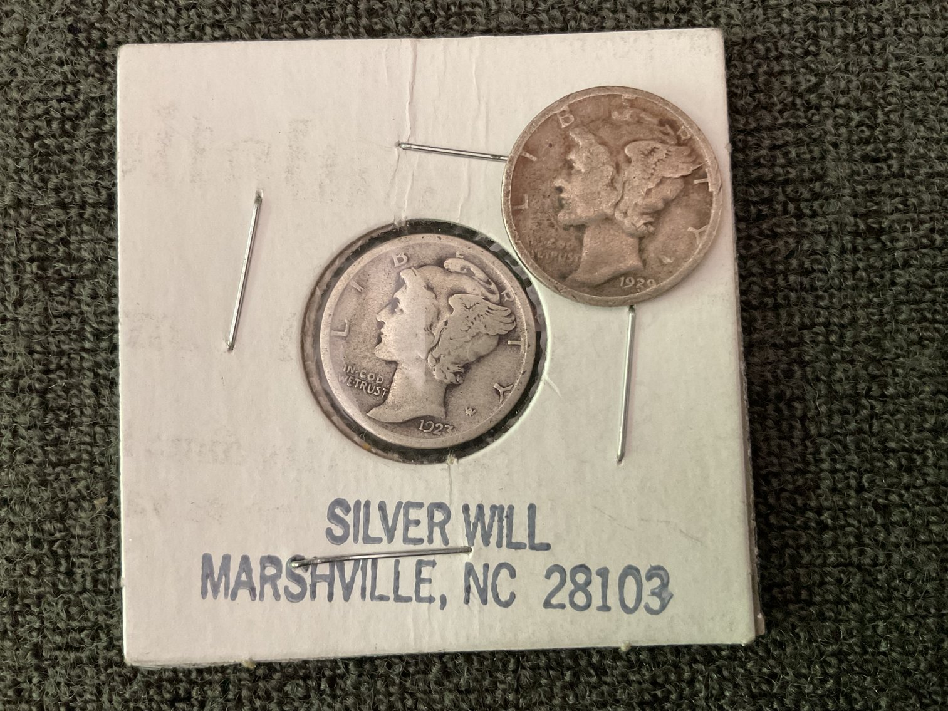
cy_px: 356
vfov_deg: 48.2
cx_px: 474
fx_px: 794
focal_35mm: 29
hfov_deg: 61.7
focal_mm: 3
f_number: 1.8
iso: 250
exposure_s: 1/33
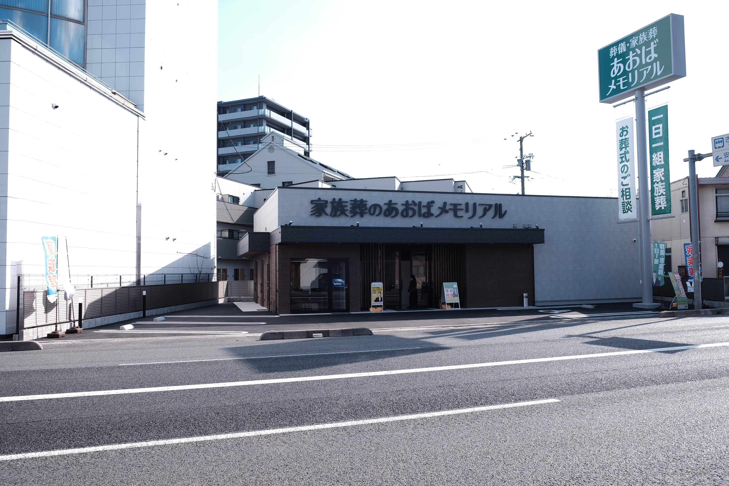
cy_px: 243
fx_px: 547
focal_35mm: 27
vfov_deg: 47.9
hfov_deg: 67.4
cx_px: 364
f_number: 5.6
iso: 100
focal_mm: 18
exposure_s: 1/160
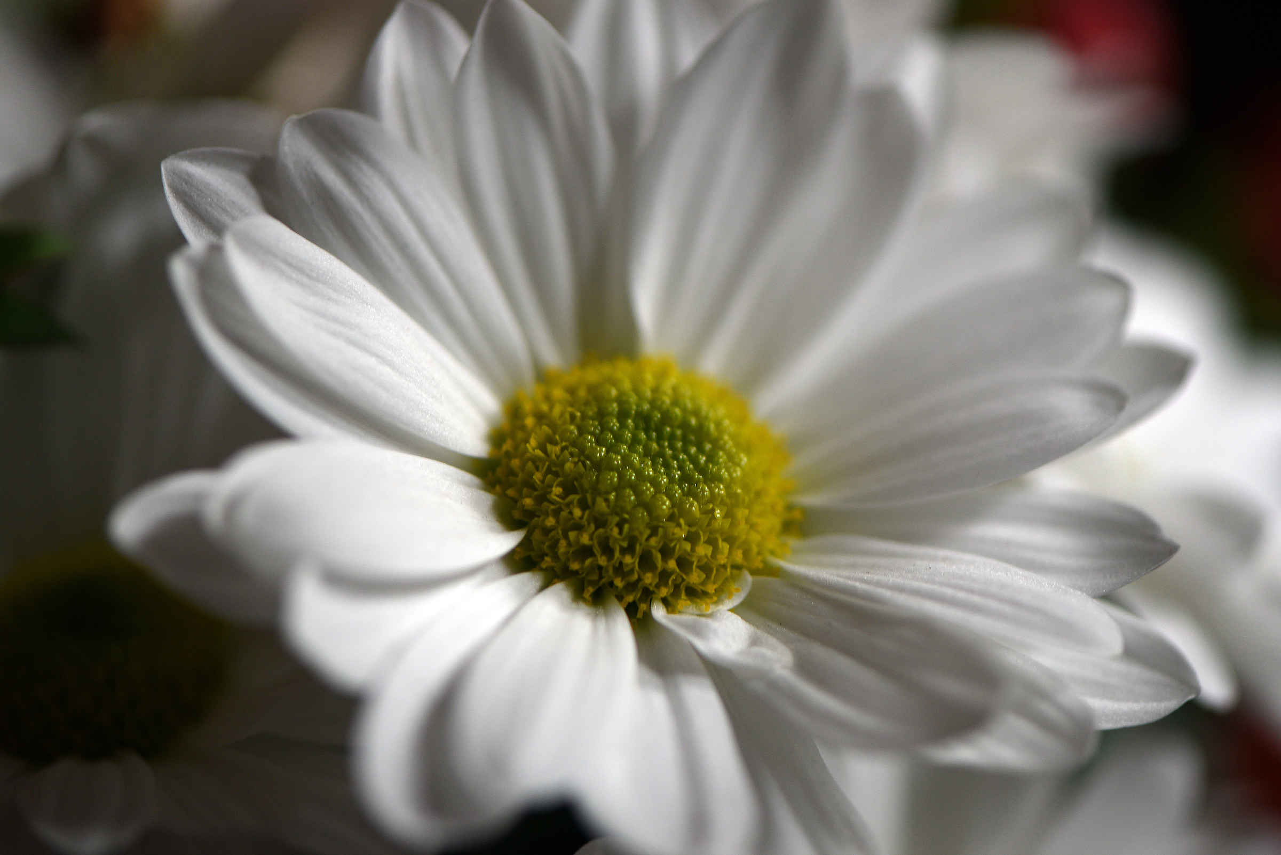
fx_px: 3737
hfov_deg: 19.4
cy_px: 428
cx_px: 640
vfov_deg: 13.1
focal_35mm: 105
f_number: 3.3
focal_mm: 105
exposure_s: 1/40
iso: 800
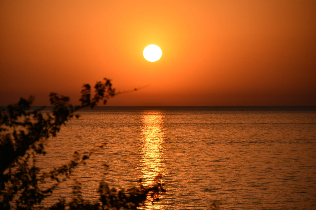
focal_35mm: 225
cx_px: 158
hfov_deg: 9.1
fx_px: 1975
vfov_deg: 6.1
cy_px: 105
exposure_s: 1/2000
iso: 100
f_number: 5.6
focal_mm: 150
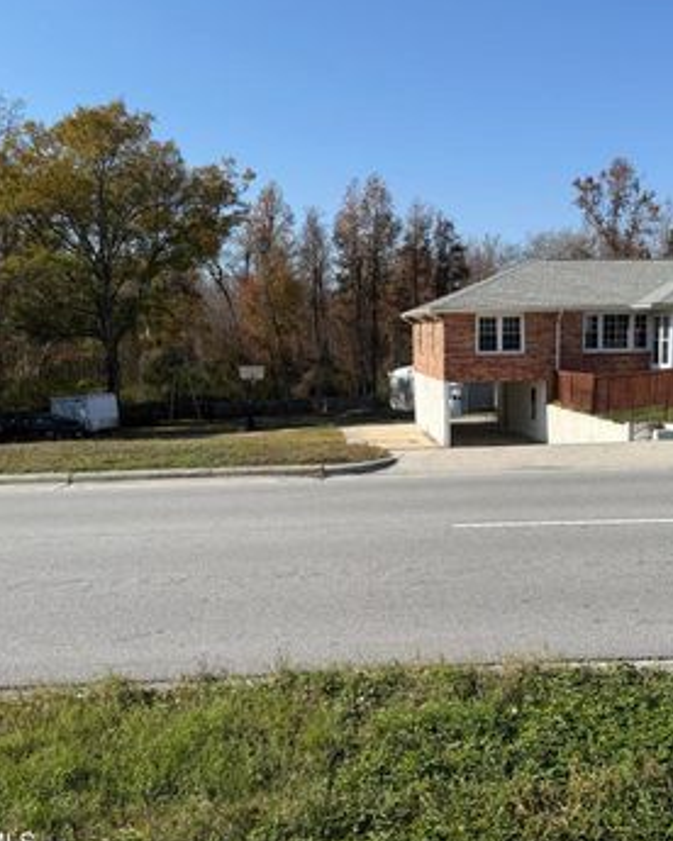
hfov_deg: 42.8
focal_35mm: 34
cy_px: 428
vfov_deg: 52.8
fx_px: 847
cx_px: 449
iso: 80
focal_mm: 6.76
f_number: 1.78
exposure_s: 1/4975
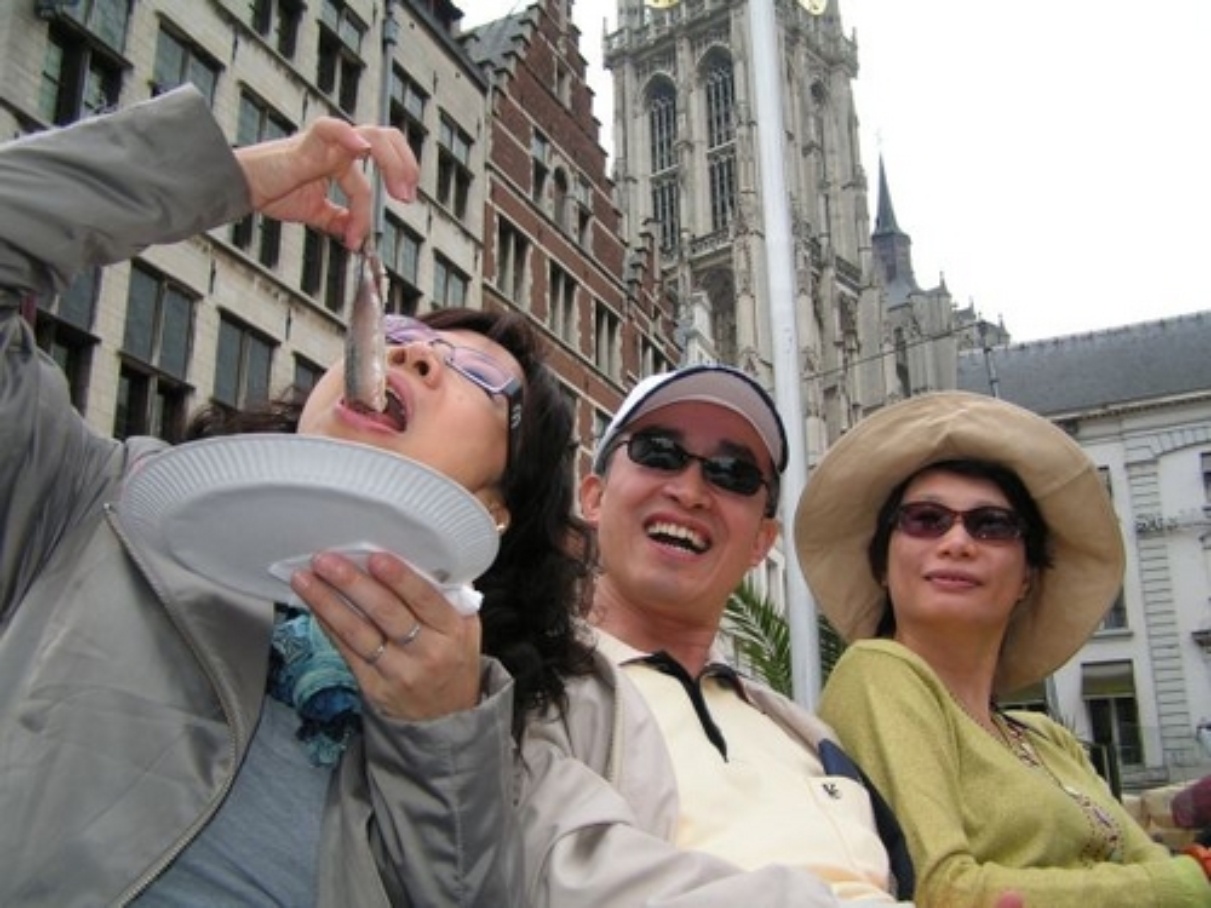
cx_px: 606
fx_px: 1329
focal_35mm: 38
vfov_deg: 37.7
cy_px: 454
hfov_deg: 49.0
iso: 50
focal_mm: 6.3
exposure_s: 1/800
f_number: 2.8
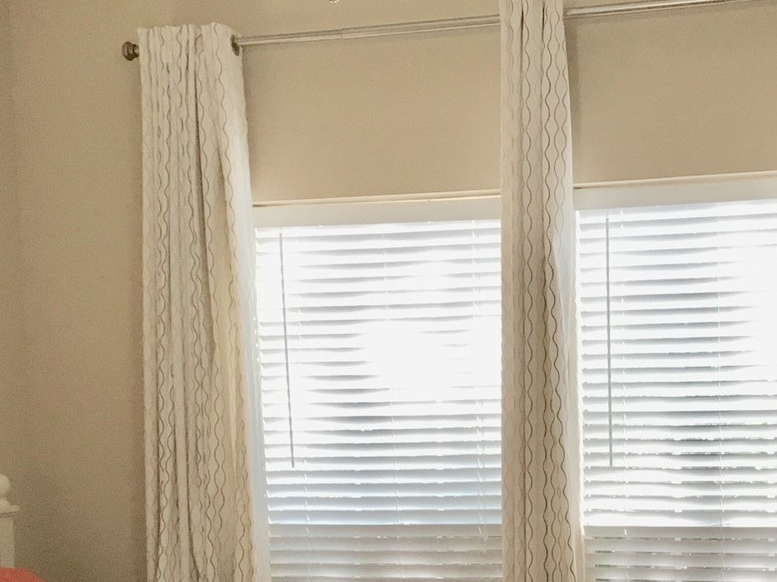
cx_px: 567
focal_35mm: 68
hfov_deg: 28.2
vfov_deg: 21.1
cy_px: 543
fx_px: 1526
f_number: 2.4
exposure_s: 1/30
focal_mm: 3.3
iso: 32
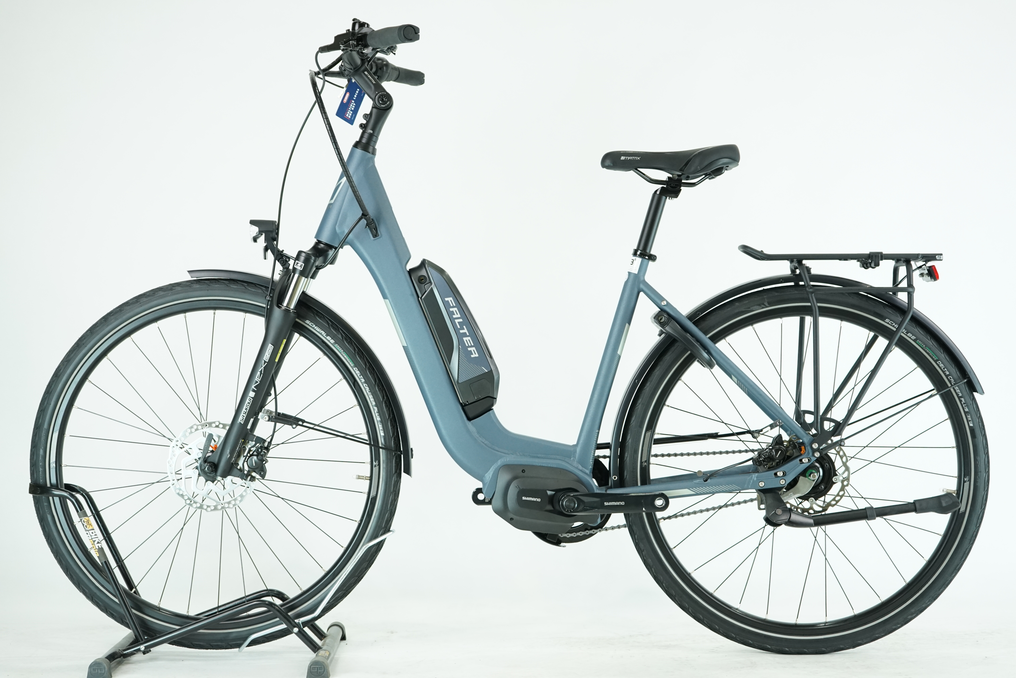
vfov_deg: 24.6
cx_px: 508
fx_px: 1552
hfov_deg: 36.2
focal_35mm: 55
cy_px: 339
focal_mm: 55
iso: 1600
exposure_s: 1/200
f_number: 5
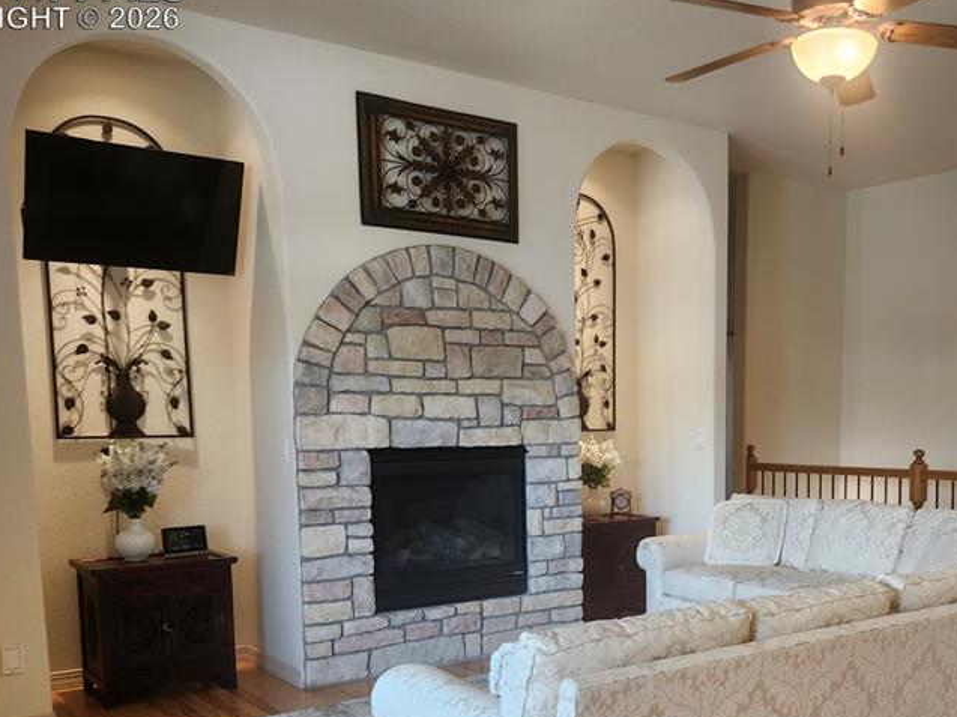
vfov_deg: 37.8
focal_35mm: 37
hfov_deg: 49.1
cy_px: 522
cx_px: 654
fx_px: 1022
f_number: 1.8
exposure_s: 1/120
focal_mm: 5.54
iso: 160
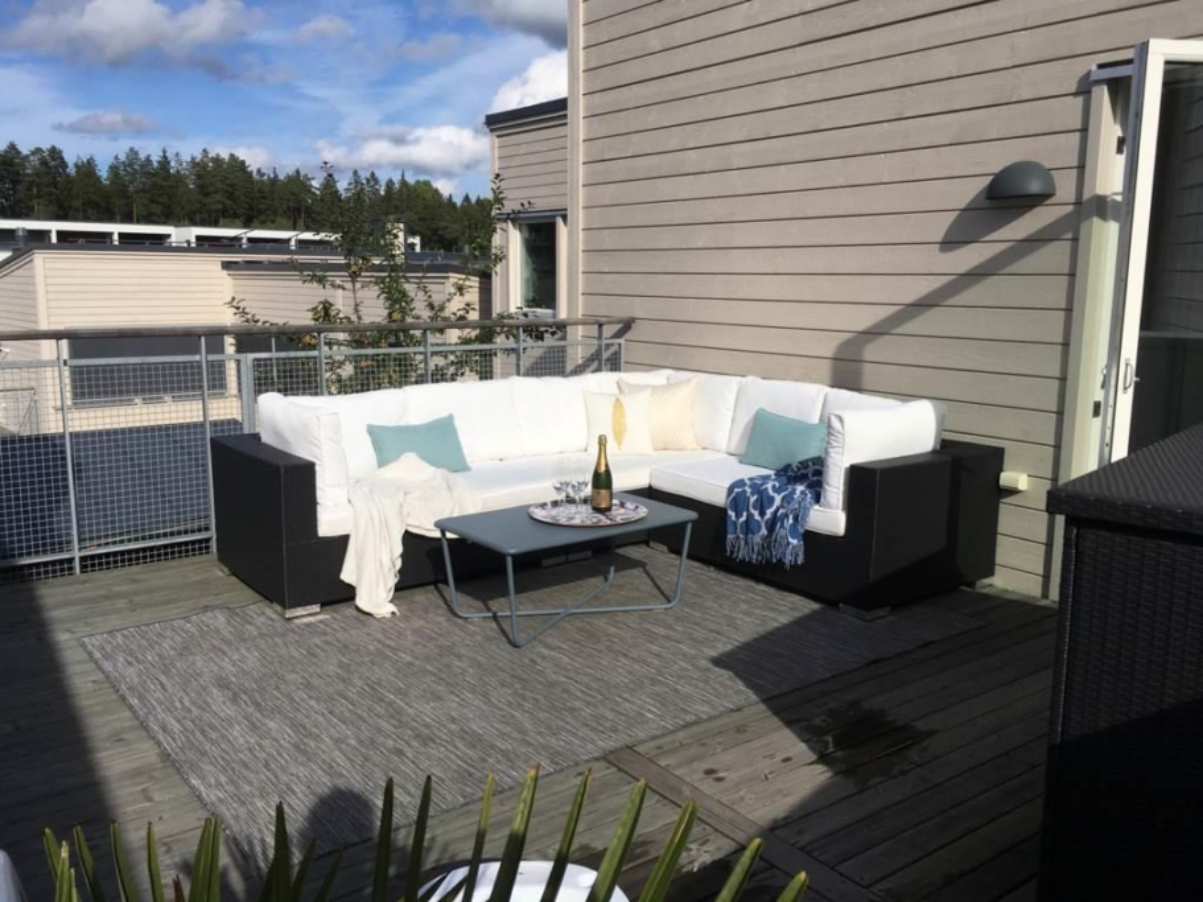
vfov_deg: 48.2
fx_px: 1008
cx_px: 602
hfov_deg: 61.7
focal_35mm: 29
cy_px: 451
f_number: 2.2
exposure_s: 1/3344
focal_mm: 4.15
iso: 25
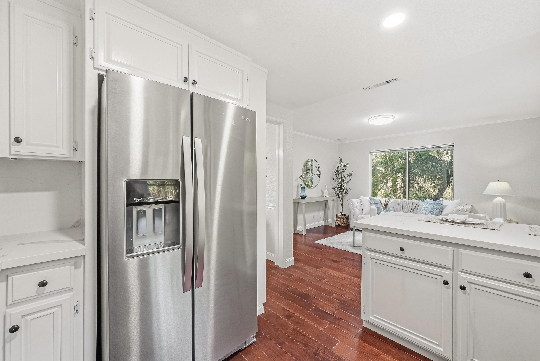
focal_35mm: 14
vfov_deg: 81.3
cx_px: 270
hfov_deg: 104.2
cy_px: 180
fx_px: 210
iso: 400
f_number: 8
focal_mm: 14
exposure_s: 1/200
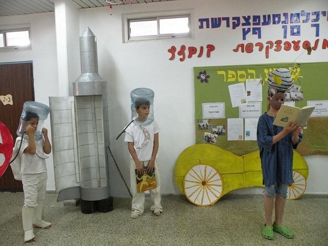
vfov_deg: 51.4
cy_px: 123
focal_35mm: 27
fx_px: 256
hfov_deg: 65.3
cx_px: 164
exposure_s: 1/24.3
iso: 400
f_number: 2.8
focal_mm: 4.7
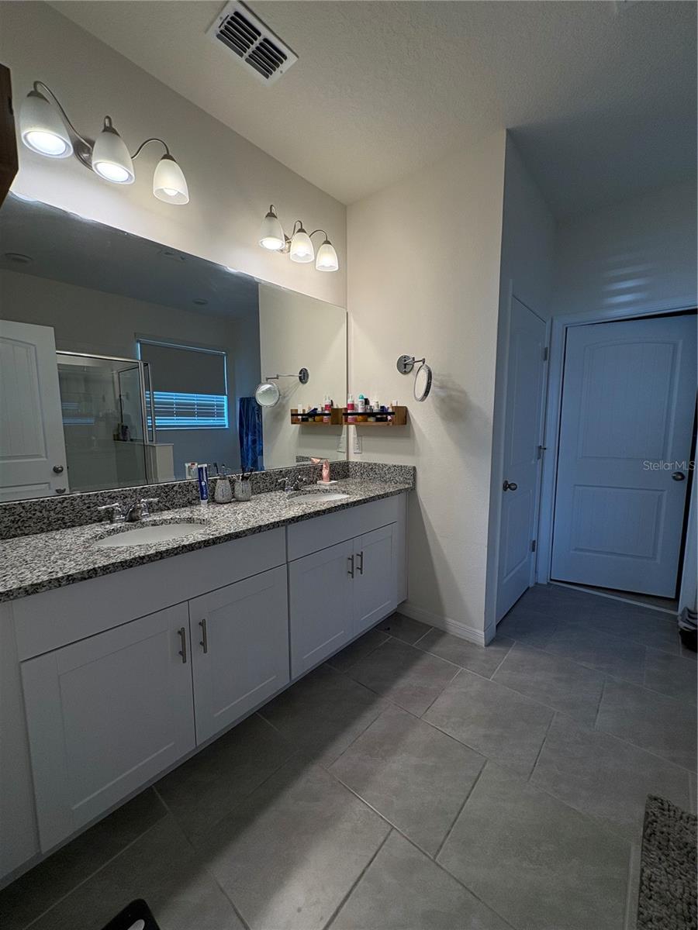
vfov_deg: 102.1
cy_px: 465
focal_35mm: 14
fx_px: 376
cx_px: 349
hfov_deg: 85.7
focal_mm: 2.22
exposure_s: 1/128
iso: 100
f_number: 2.2
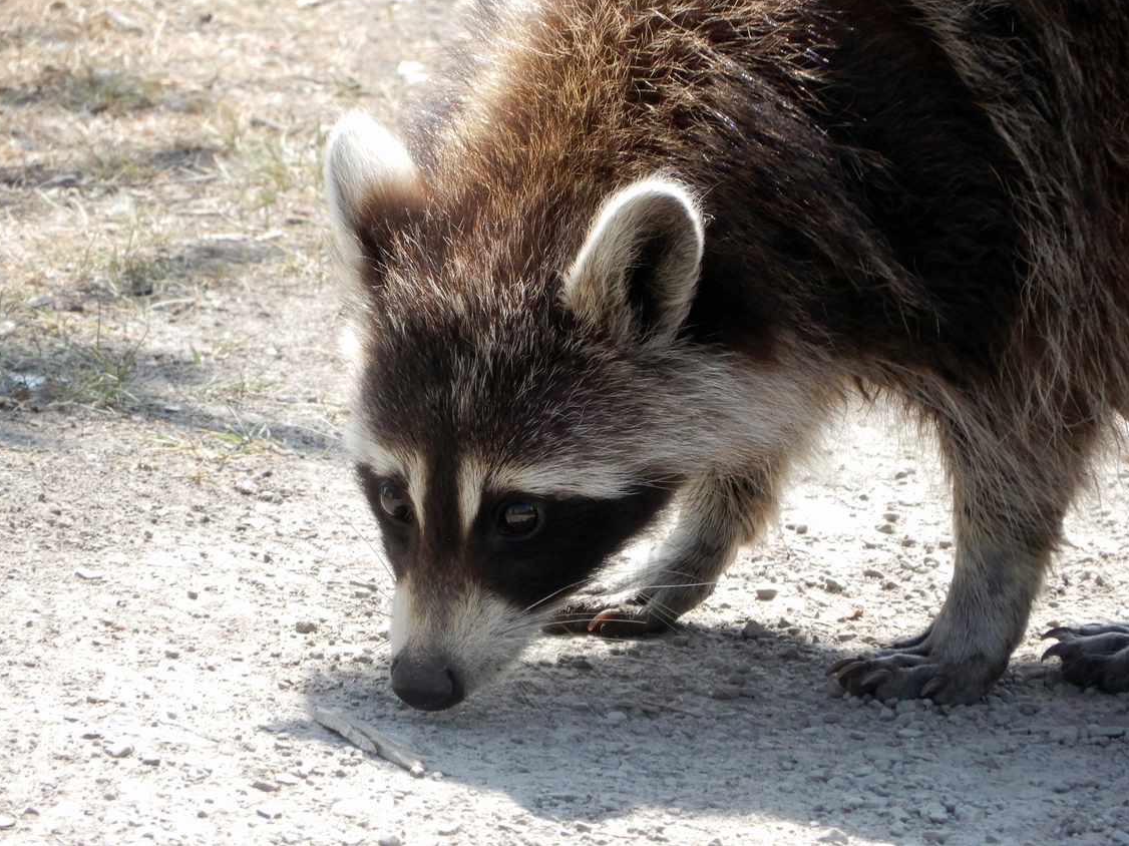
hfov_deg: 2.7
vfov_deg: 2.0
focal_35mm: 729
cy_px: 418
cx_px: 564
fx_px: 23771
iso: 220
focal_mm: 128
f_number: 6.9
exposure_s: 1/250
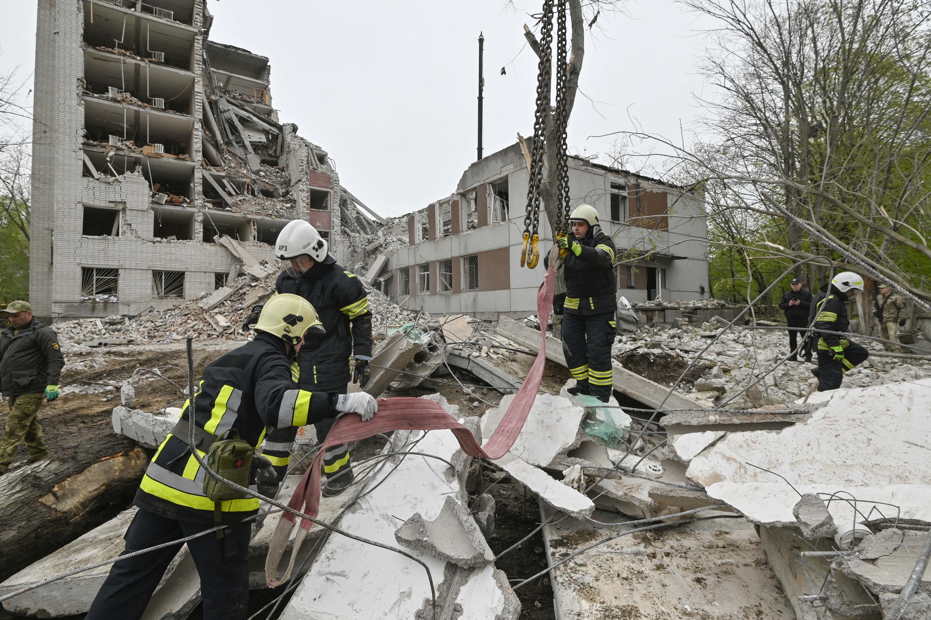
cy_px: 293
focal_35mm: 17
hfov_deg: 93.3
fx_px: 439
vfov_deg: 70.3
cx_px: 450
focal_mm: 16
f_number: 8
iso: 500
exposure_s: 1/1250
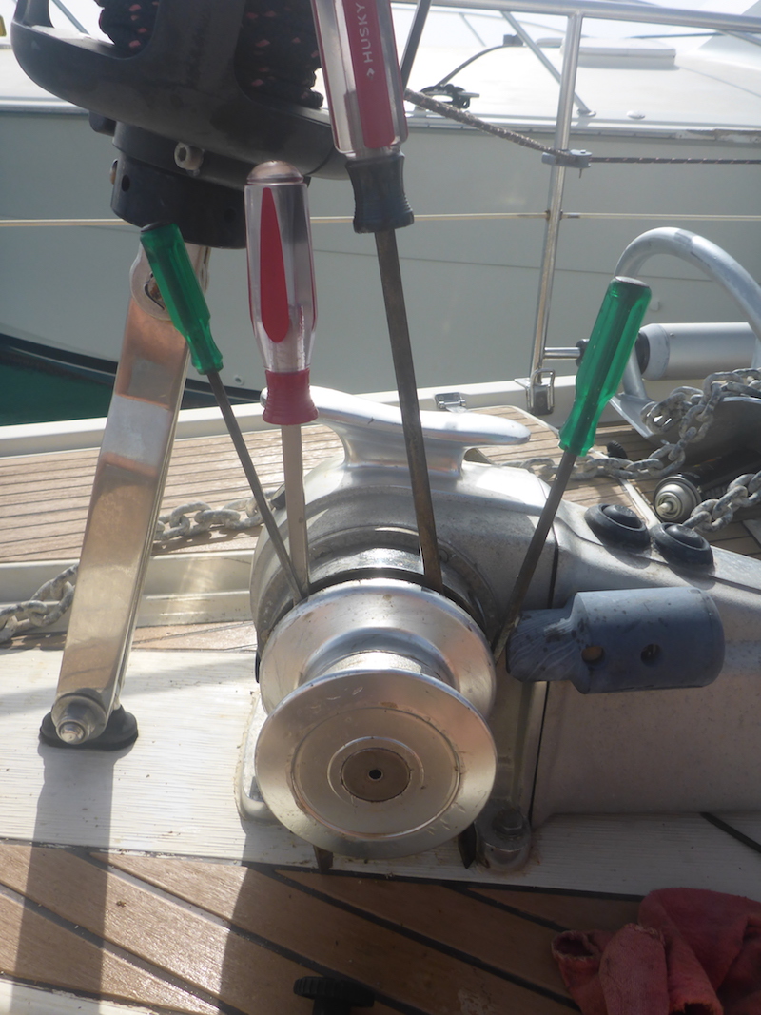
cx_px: 380
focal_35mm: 28
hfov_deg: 49.7
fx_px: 821
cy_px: 508
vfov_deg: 63.4
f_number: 10
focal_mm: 4.9
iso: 100
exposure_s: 1/125
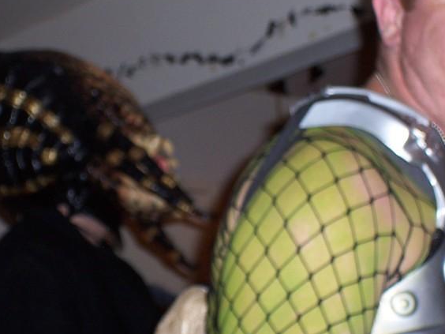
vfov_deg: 11.8
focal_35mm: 126
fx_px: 1620
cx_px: 194
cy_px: 181
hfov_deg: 15.6
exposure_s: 1/90
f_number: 4.8
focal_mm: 16.8
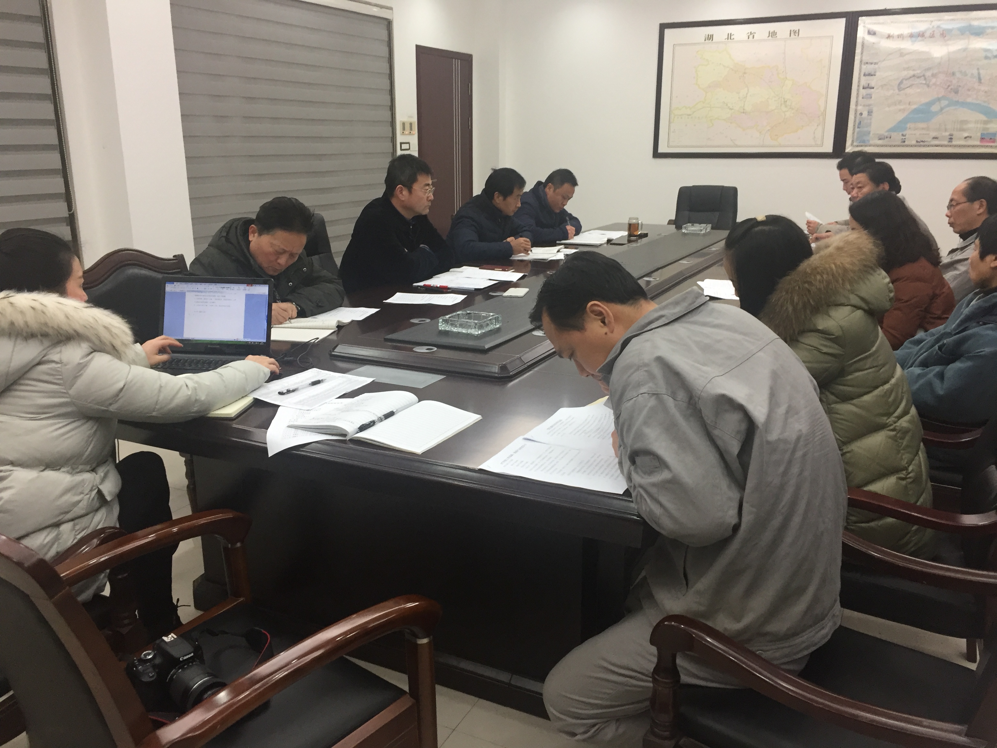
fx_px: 835
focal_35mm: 29
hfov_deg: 61.7
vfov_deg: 48.2
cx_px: 498
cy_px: 374
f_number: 2.2
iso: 125
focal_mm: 4.15
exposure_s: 1/33
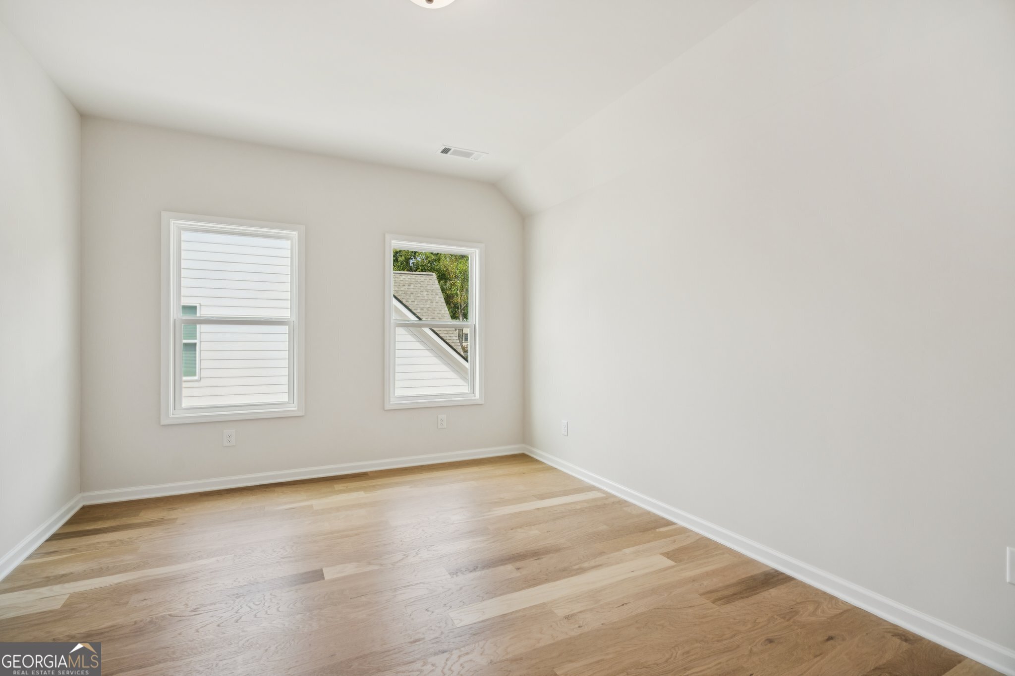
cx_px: 508
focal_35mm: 16
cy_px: 338
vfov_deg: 73.7
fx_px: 451
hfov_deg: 96.7
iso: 400
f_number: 5.6
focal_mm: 16
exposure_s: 1/200
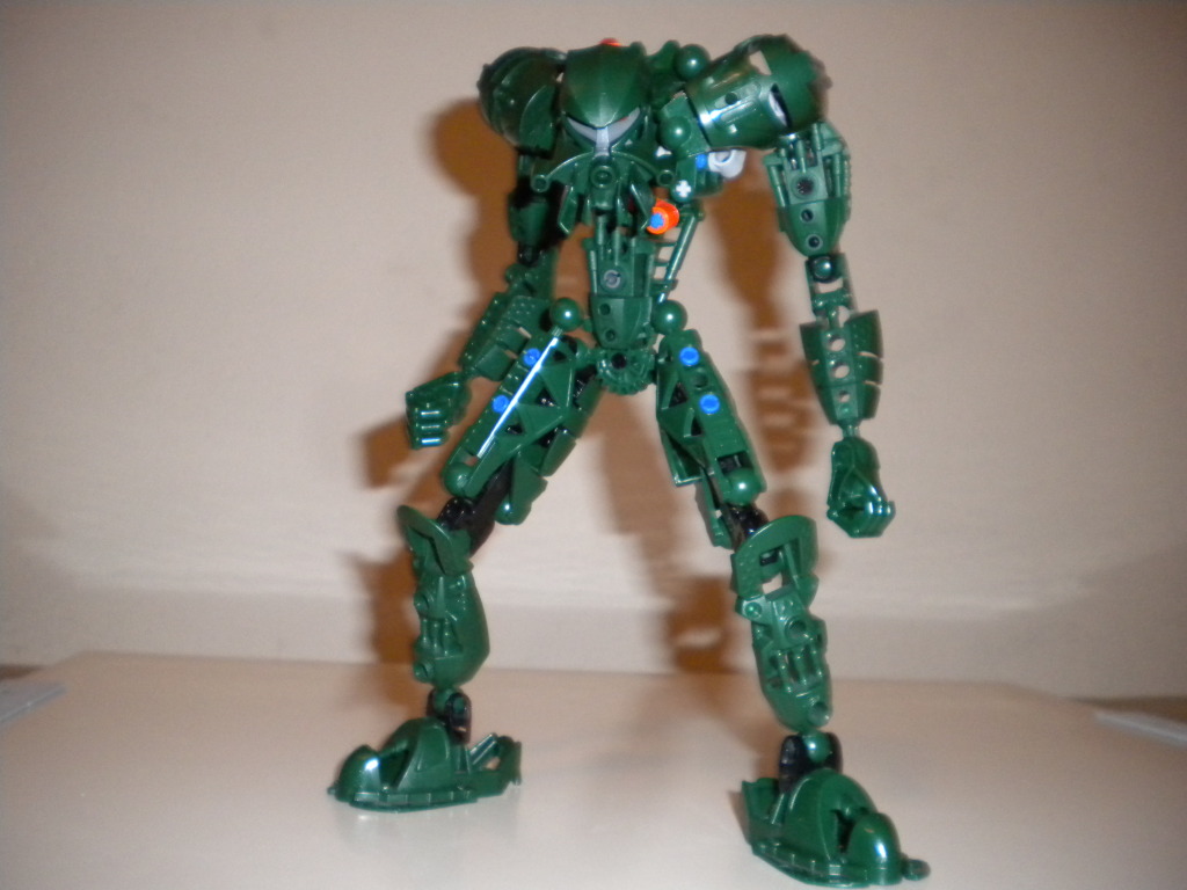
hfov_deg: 52.6
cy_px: 445
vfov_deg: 40.7
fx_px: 1200
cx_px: 594
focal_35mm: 35
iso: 400
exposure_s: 1/30
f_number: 3.1
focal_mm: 6.3
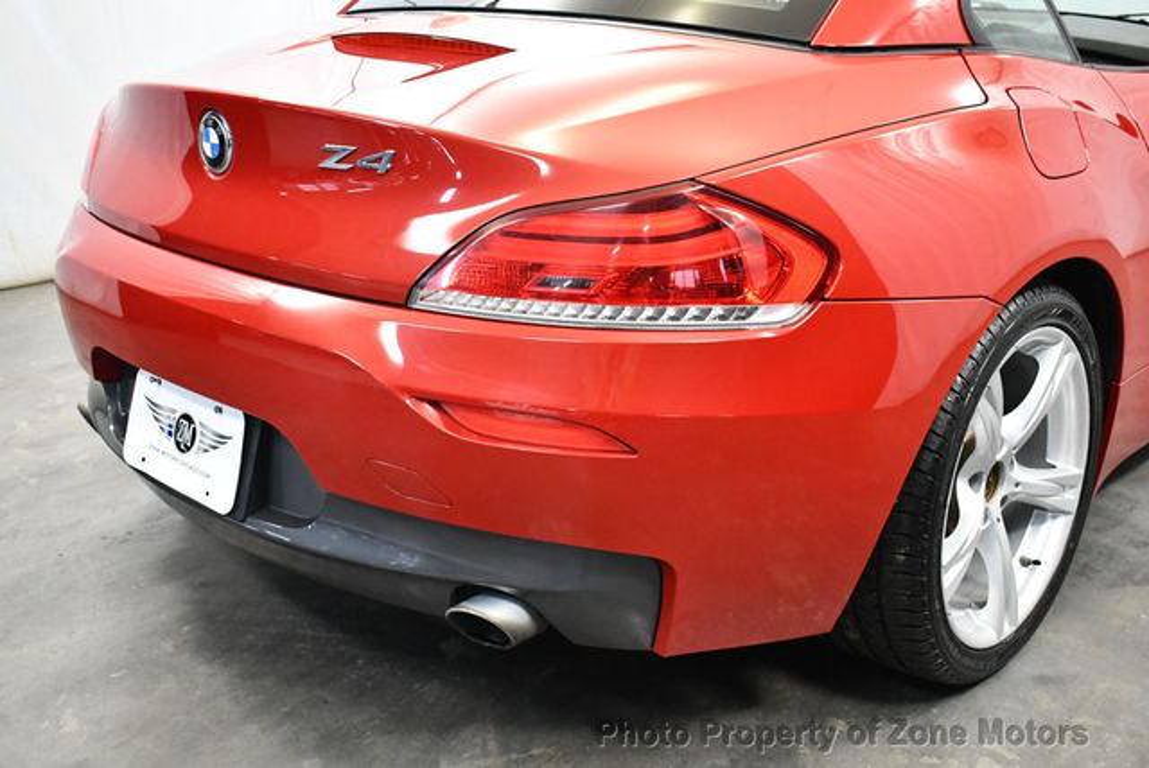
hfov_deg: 48.4
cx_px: 574
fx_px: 1278
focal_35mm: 40
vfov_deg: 33.5
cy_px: 384
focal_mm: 20
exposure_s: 1/125
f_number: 3.8
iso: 2800
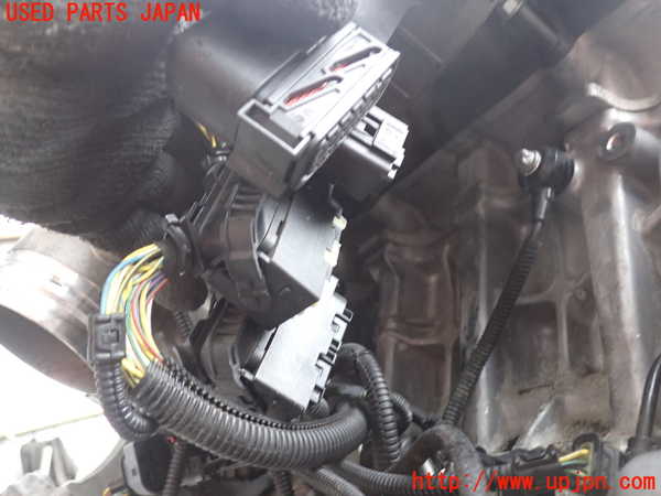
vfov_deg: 46.8
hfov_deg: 60.0
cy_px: 248
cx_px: 330
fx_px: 573
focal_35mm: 30
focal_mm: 5.4
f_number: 2.3
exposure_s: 1/30
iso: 250
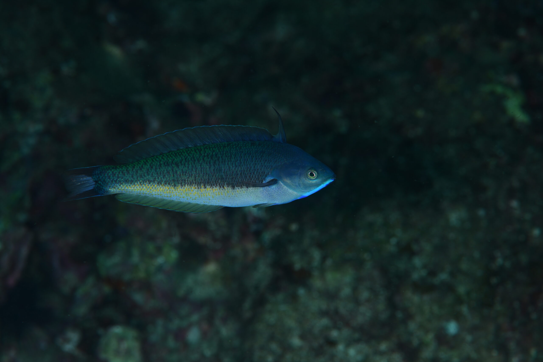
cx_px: 272
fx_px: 1584
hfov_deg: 19.5
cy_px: 181
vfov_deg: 13.0
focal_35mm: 105
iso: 100
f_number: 9
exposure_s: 1/250
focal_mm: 105
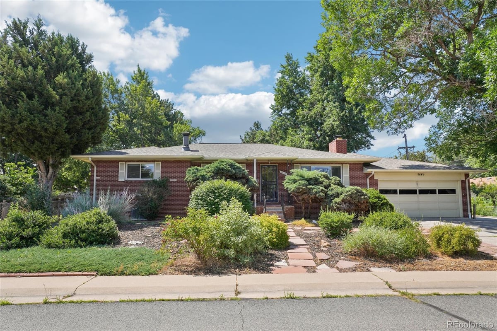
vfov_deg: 59.5
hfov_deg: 81.2
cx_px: 248
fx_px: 290
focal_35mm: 21
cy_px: 166
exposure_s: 1/250
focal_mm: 14
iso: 100
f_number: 8
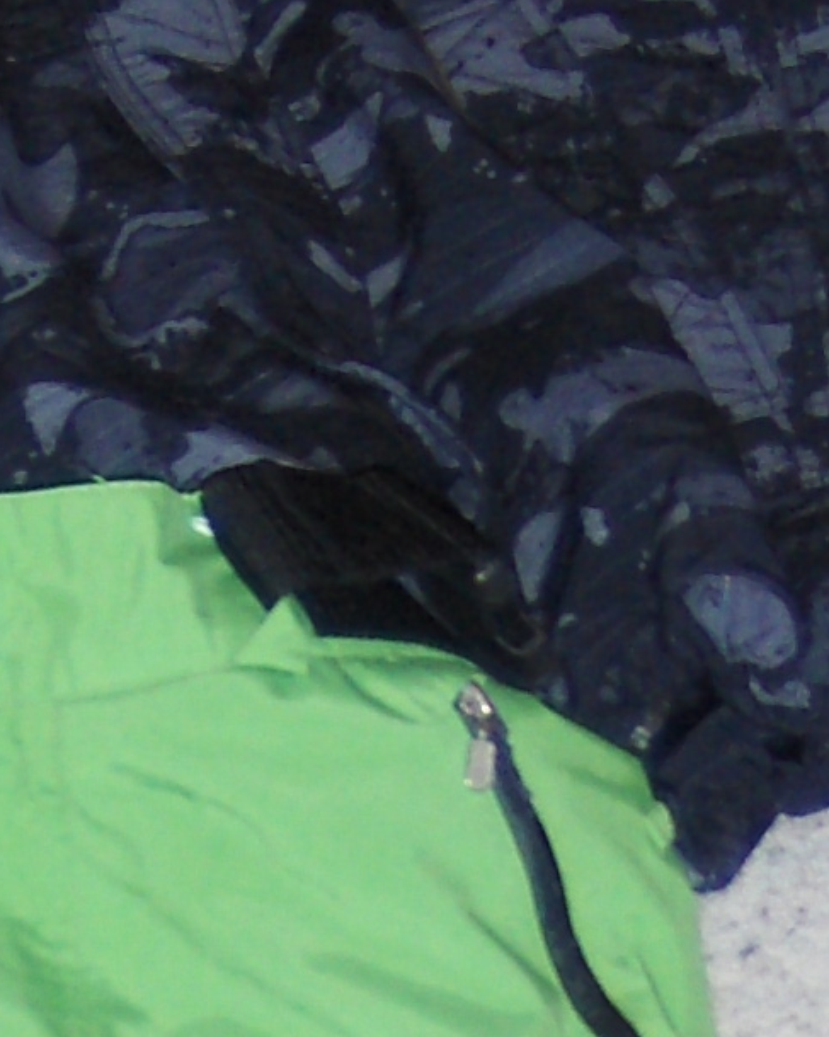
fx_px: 5675
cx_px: 167
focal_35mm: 185
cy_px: 1410
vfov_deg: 10.2
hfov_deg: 8.3
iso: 100
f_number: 2.8
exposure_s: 1/60
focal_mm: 7.5
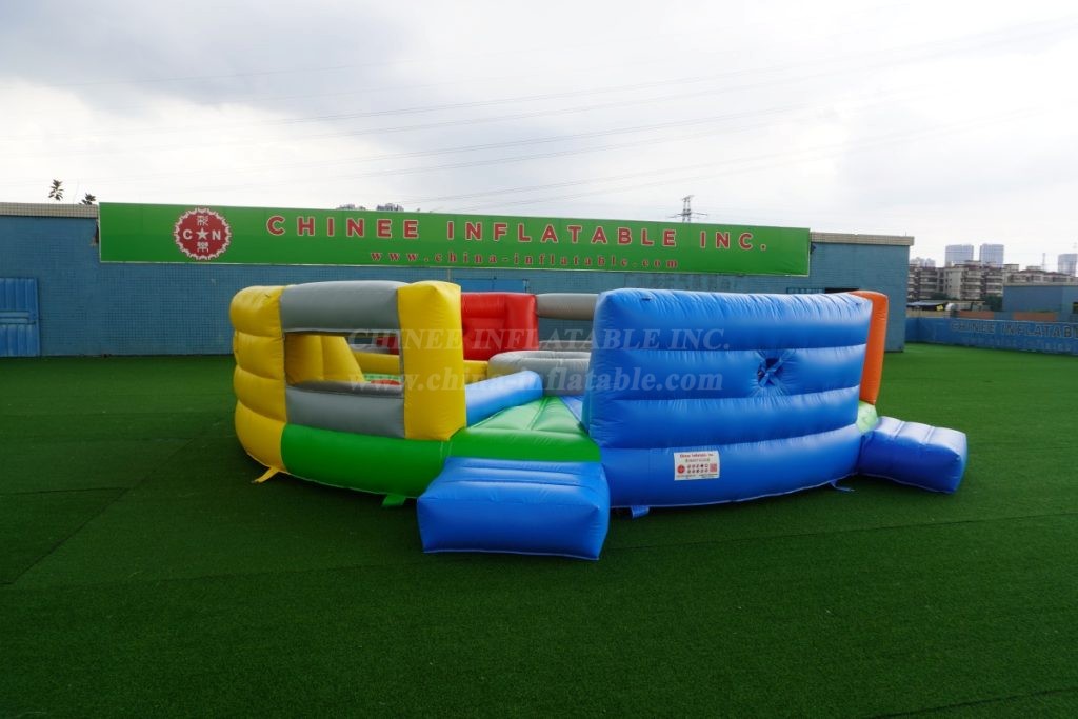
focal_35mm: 24
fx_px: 719
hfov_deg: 73.7
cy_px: 360
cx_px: 539
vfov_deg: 53.1
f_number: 6.3
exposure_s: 1/100
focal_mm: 16
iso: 100
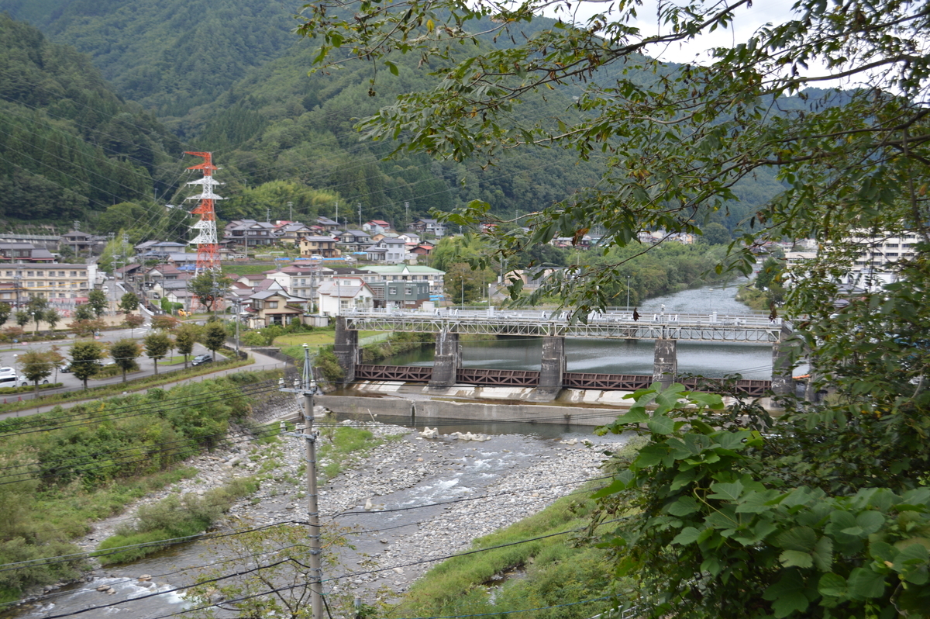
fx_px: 1162
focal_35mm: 45
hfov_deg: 43.6
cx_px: 465
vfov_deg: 29.8
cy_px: 310
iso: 100
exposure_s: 1/100
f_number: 4.8
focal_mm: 30
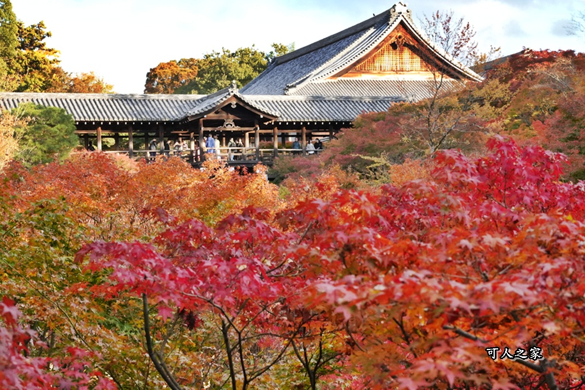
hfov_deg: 29.2
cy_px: 195
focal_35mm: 69
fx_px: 1121
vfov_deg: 19.7
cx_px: 292
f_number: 8
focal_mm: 46.1
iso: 2000
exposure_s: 1/640
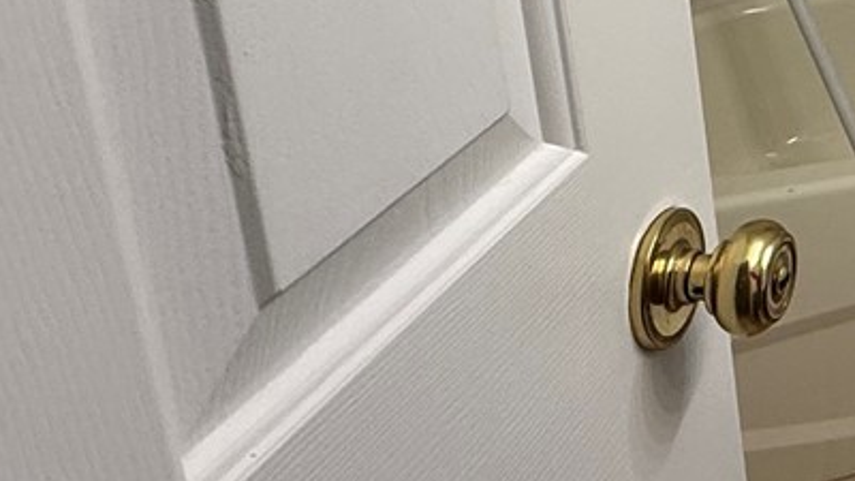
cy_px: -216
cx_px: 1436
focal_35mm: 61
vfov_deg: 17.9
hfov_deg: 23.3
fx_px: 1383
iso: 100
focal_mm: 2.22
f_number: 2.2
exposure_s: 1/120
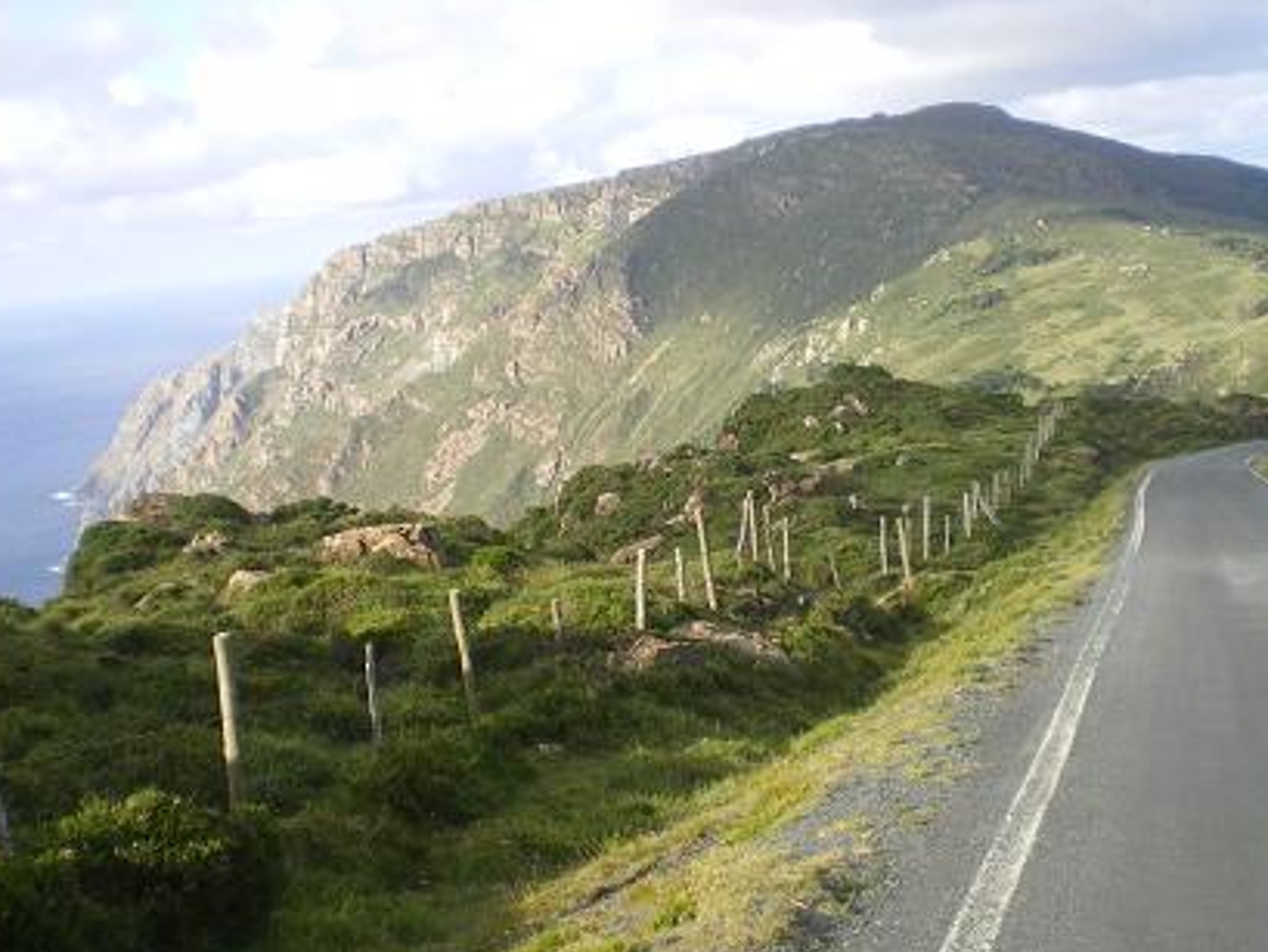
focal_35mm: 49
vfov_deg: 29.7
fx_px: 1795
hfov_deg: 38.9
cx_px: 580
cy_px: 533
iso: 64
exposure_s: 1/250
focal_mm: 6.3
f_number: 3.1
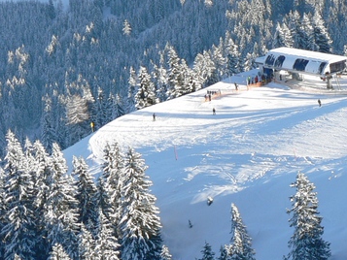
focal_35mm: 329
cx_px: 388
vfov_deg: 4.5
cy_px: 49
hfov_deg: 6.0
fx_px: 3299
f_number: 4
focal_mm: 24.6
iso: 80
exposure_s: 1/400
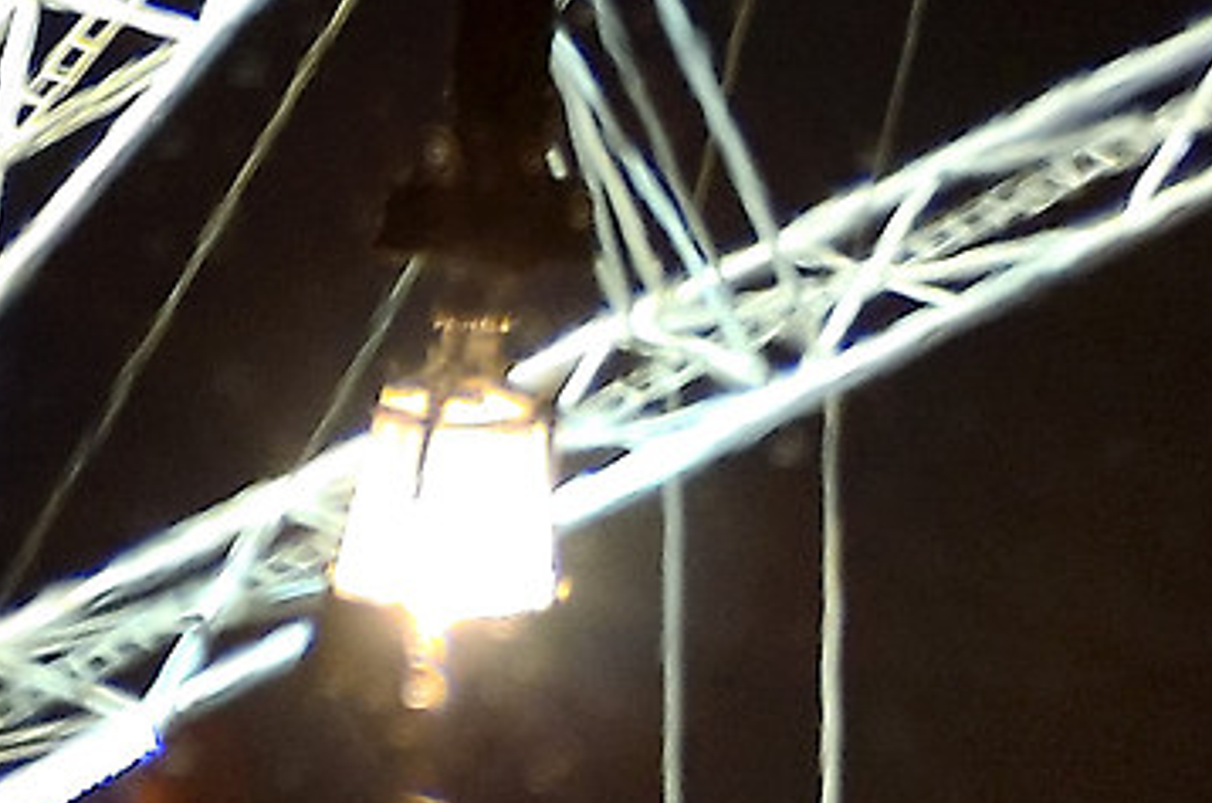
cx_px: -1750
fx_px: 13504
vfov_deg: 3.3
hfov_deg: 5.0
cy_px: 2350
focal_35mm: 402
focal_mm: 40
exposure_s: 1/13
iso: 1000
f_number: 2.8
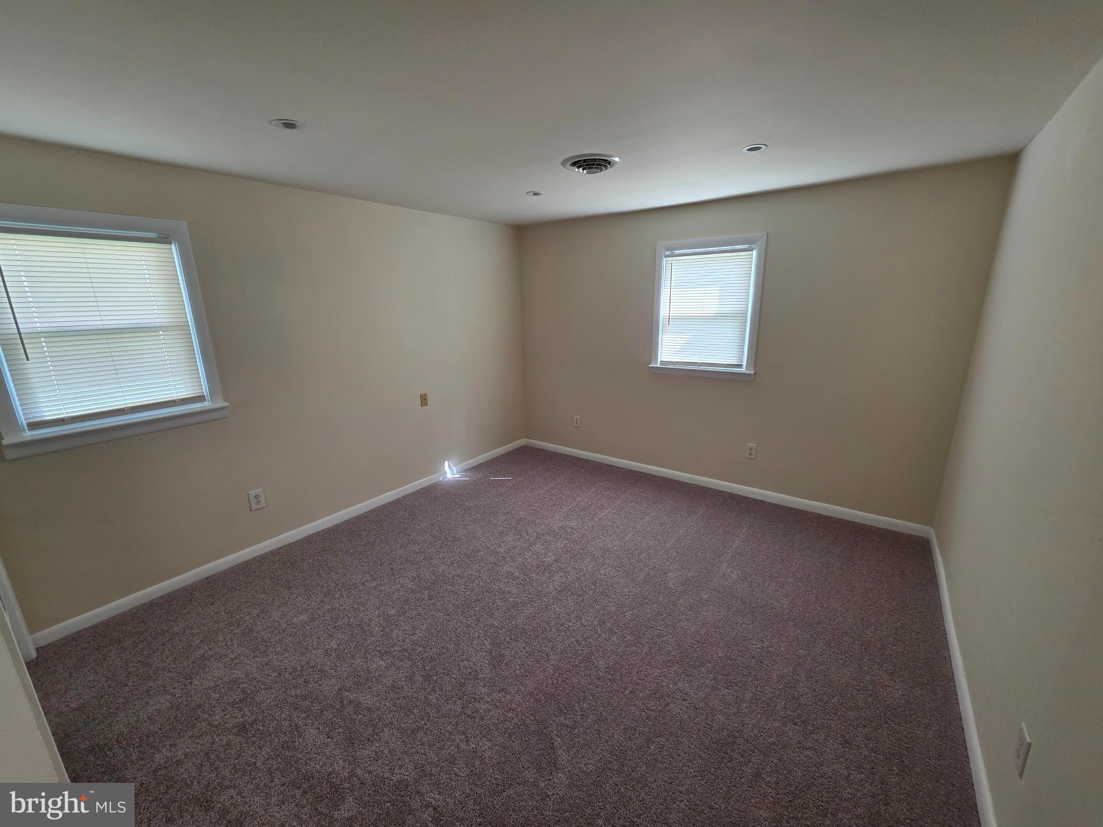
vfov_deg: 89.9
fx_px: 414
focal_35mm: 13
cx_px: 552
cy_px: 414
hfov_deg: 106.2
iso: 160
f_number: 1.9
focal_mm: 2.2
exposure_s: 1/120
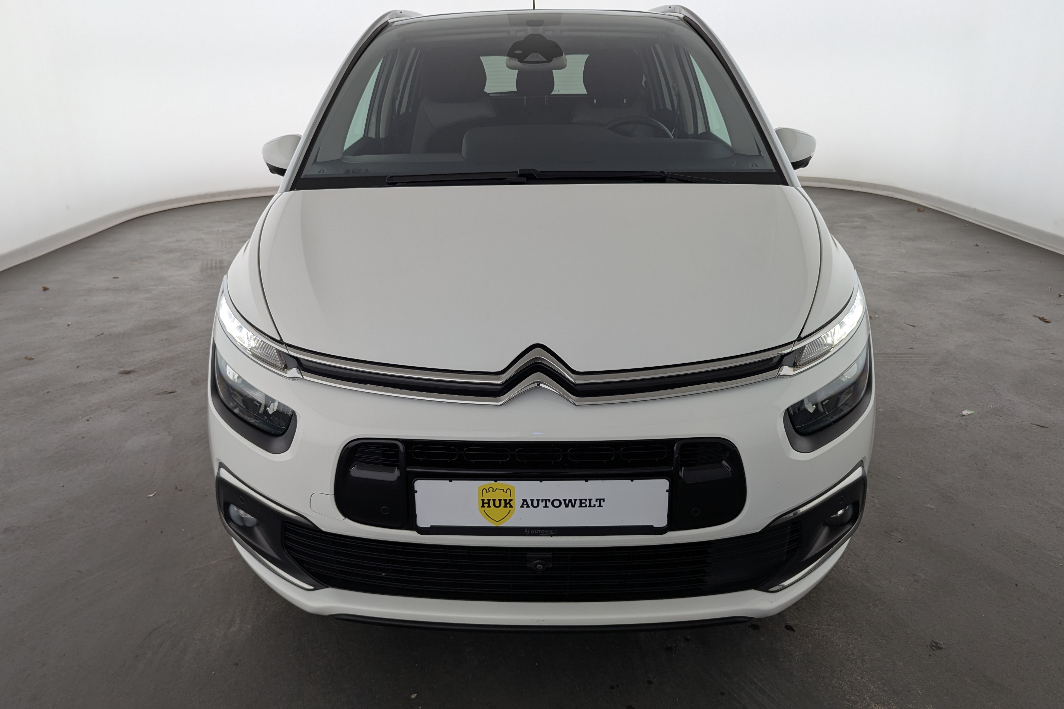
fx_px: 768
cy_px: 342
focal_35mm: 26
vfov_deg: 49.5
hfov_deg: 69.4
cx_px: 522
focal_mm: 6.81
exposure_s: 1/226
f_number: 1.85
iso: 45
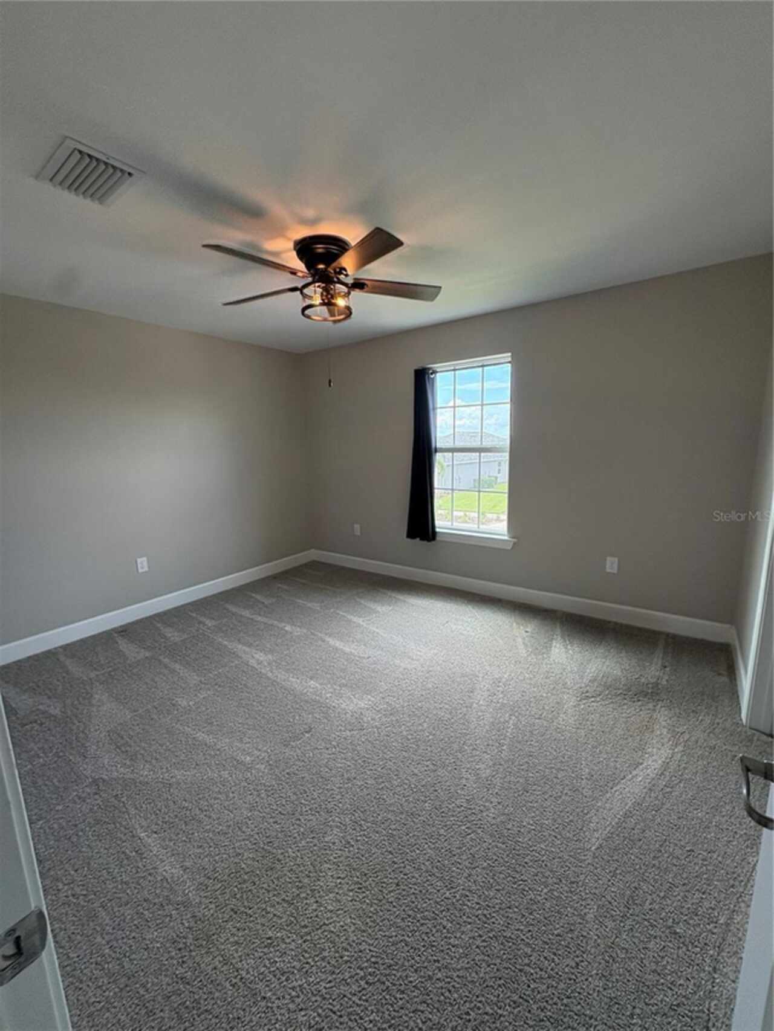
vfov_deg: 102.1
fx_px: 417
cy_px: 516
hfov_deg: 85.7
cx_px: 387
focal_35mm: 14
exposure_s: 1/123
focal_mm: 2.22
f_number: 2.2
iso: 125
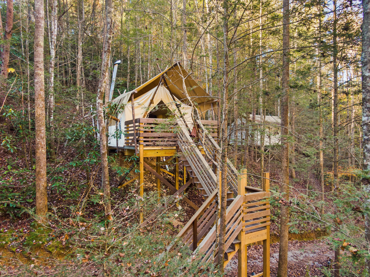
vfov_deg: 56.8
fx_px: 256
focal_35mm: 24
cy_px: 138
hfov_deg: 71.6
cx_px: 185
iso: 200
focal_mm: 4.39
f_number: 2.8
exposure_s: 1/30
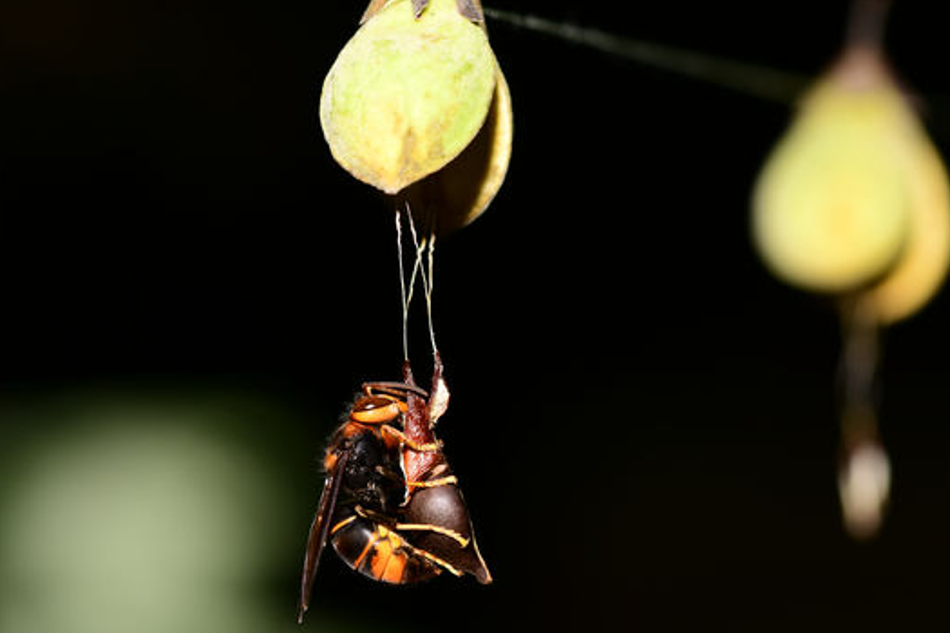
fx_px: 3694
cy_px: 375
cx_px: 581
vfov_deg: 9.8
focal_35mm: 140
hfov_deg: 14.6
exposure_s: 1/250
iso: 100
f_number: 8
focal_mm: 105
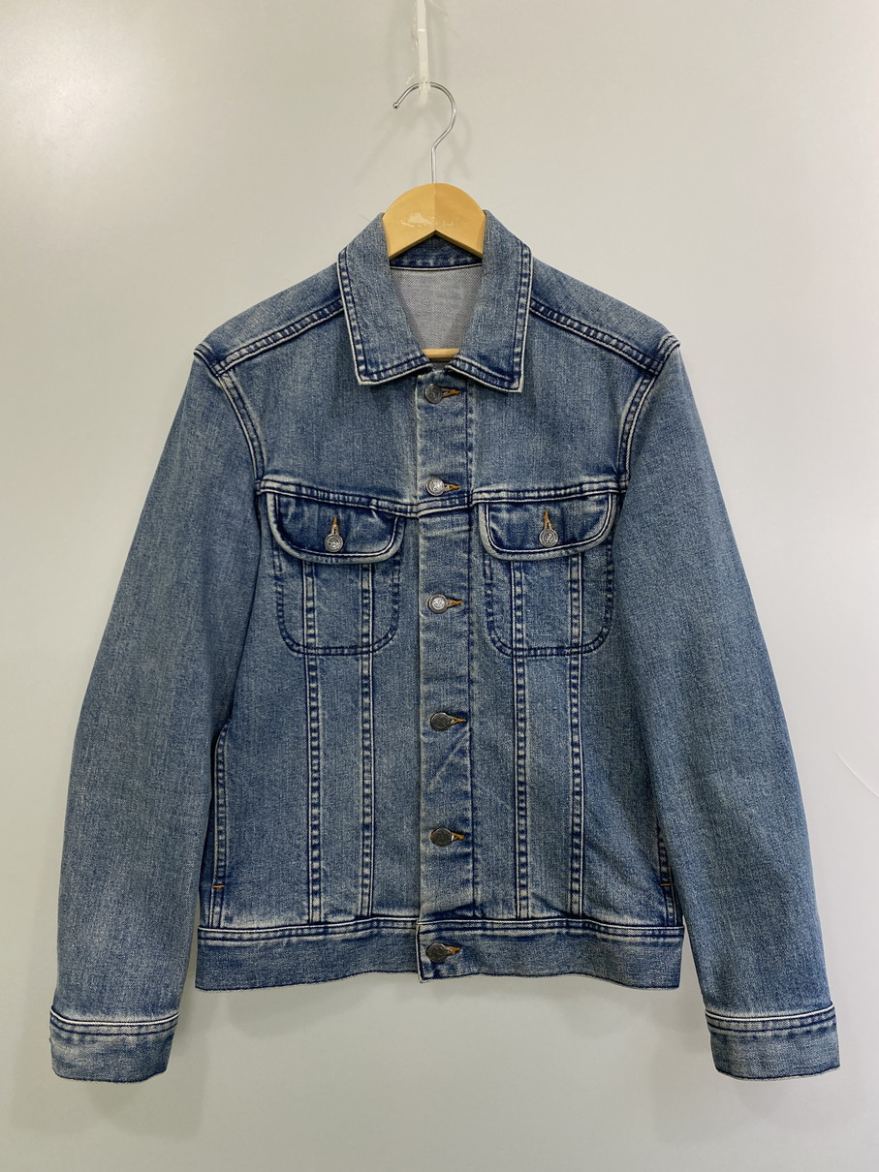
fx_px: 881
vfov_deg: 67.3
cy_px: 586
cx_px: 440
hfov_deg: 53.0
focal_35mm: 26
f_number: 1.8
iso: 100
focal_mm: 4.25
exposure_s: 1/100
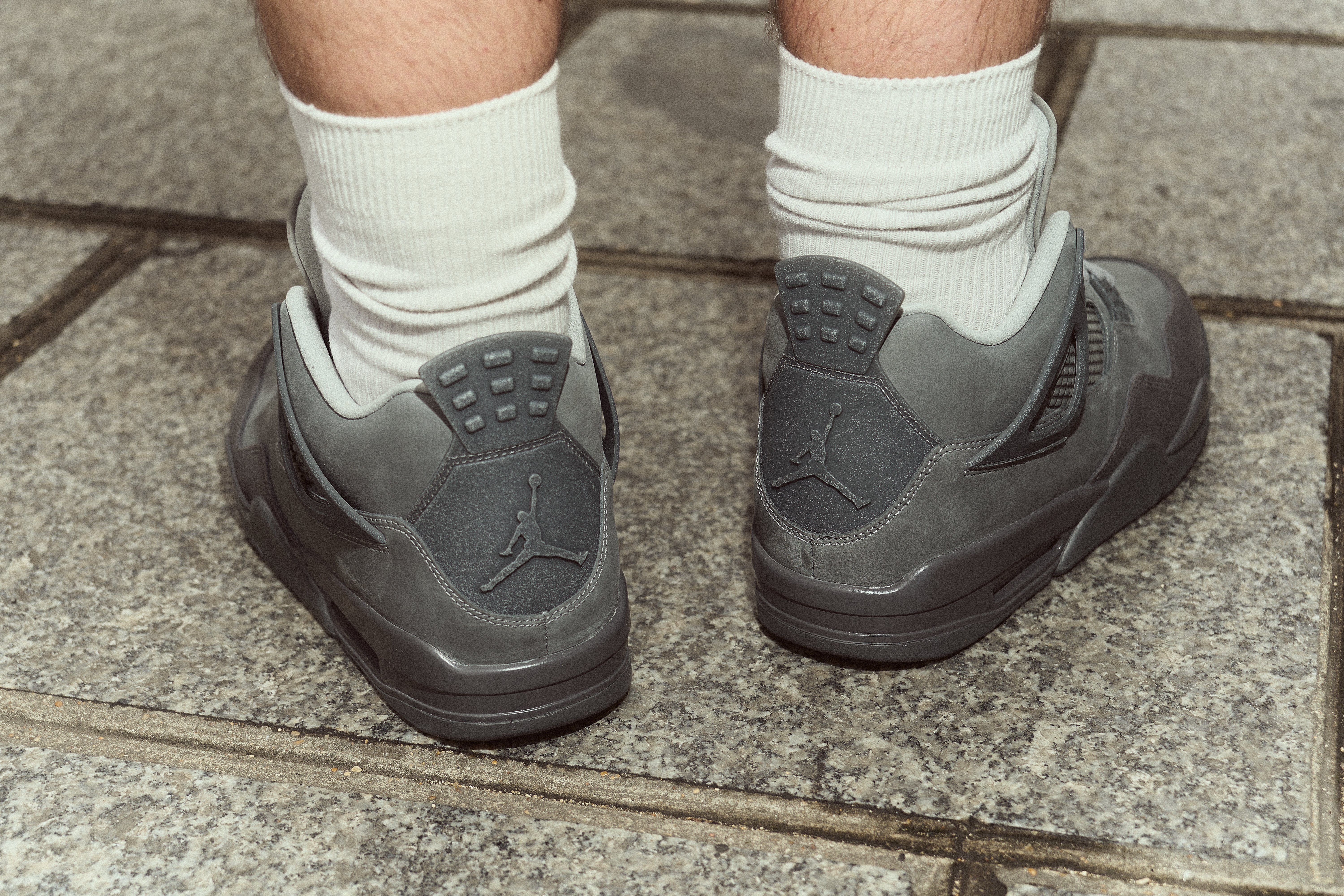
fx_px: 2240
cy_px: 448
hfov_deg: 33.4
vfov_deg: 22.6
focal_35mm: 60
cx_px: 672
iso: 100
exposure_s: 1/125
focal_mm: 60
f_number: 5.6
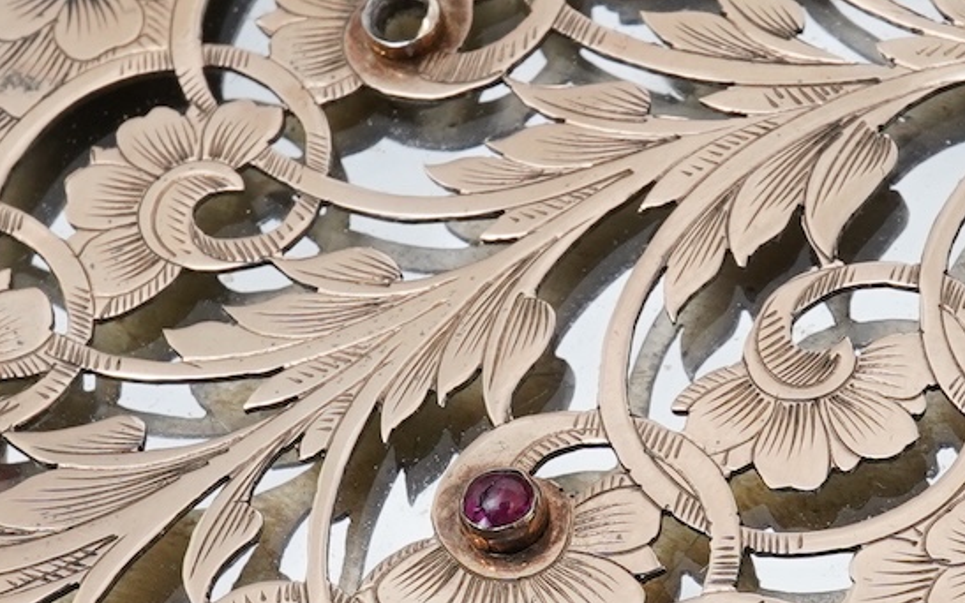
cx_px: 783
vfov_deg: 7.9
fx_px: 4340
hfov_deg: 12.6
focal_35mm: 165
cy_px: 393
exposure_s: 1/100
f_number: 22
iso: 500
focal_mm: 30
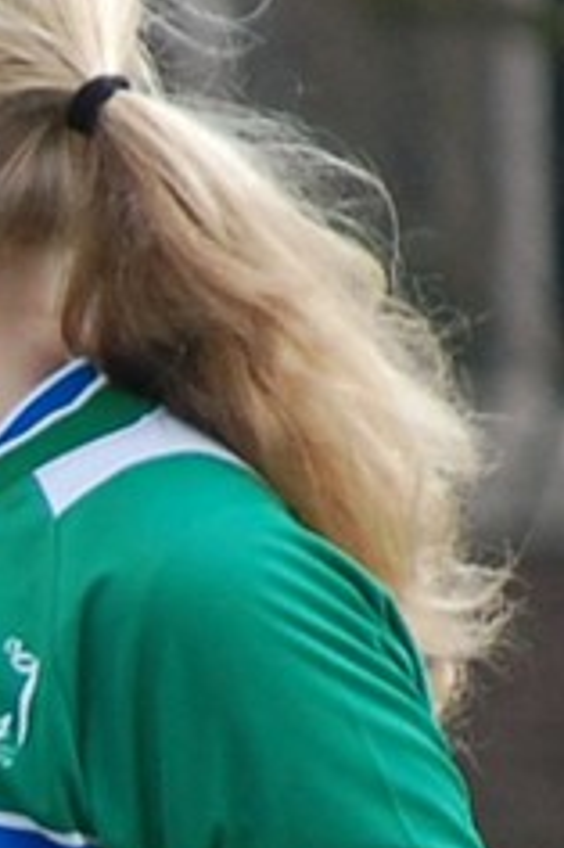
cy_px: 844
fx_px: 30616
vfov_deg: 1.6
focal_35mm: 1301
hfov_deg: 1.1
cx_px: -392
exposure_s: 1/500
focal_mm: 200
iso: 400
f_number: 5.6
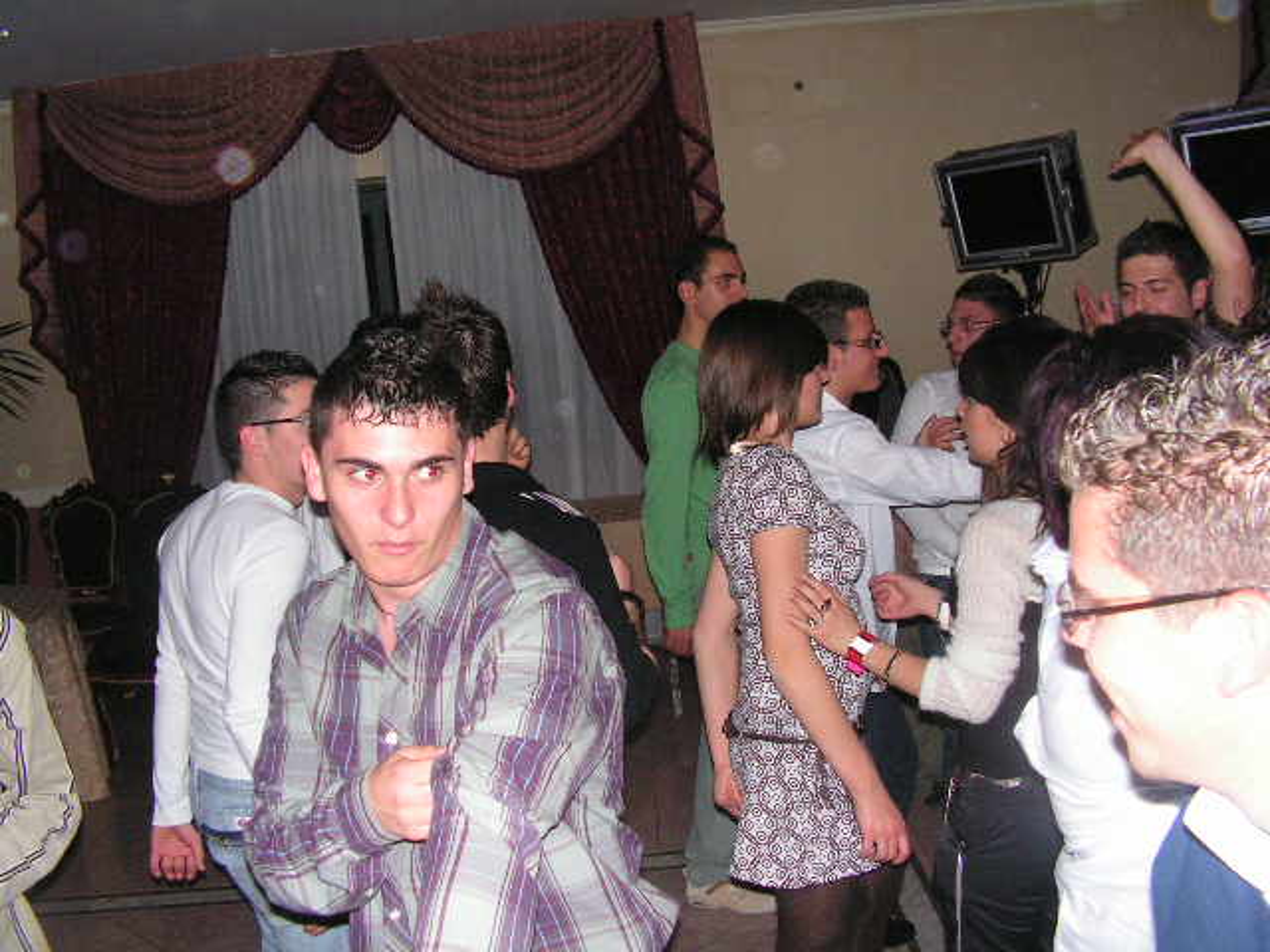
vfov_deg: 39.7
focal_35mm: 36
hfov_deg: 51.4
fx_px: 1321
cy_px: 476
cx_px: 635
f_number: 3.2
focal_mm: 6
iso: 200
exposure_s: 1/40
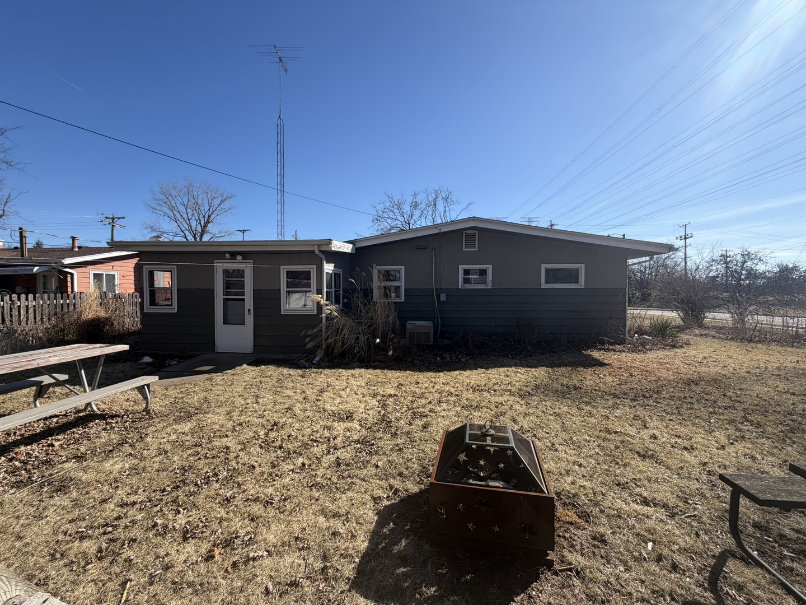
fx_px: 326
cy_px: 302
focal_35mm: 14
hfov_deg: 102.1
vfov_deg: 85.7
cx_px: 403
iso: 25
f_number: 2.2
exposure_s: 1/770
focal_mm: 2.22
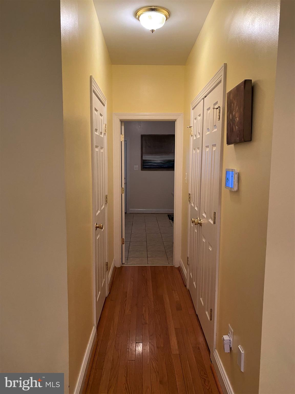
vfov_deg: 67.3
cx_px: 148
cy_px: 197
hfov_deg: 53.1
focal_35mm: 26
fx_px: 295
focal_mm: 4.25
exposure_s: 1/60
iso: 250
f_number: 1.8
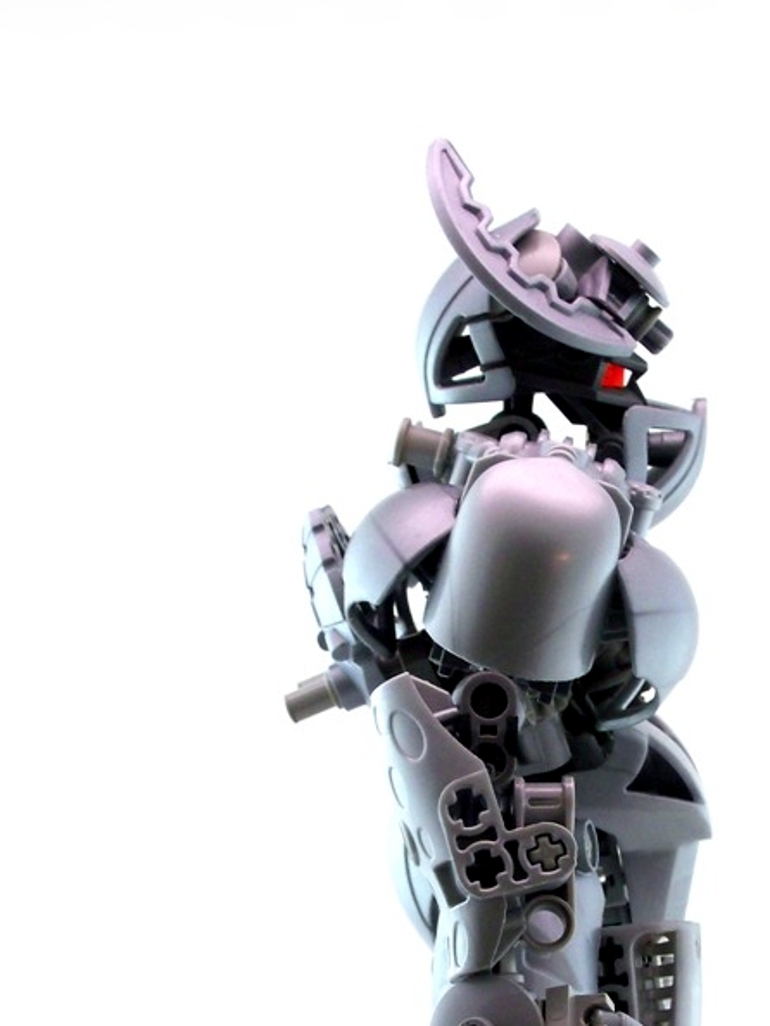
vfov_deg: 23.6
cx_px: 552
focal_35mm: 81
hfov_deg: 18.1
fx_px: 2401
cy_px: 871
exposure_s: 1/40
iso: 125
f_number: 3.2
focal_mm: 8.3
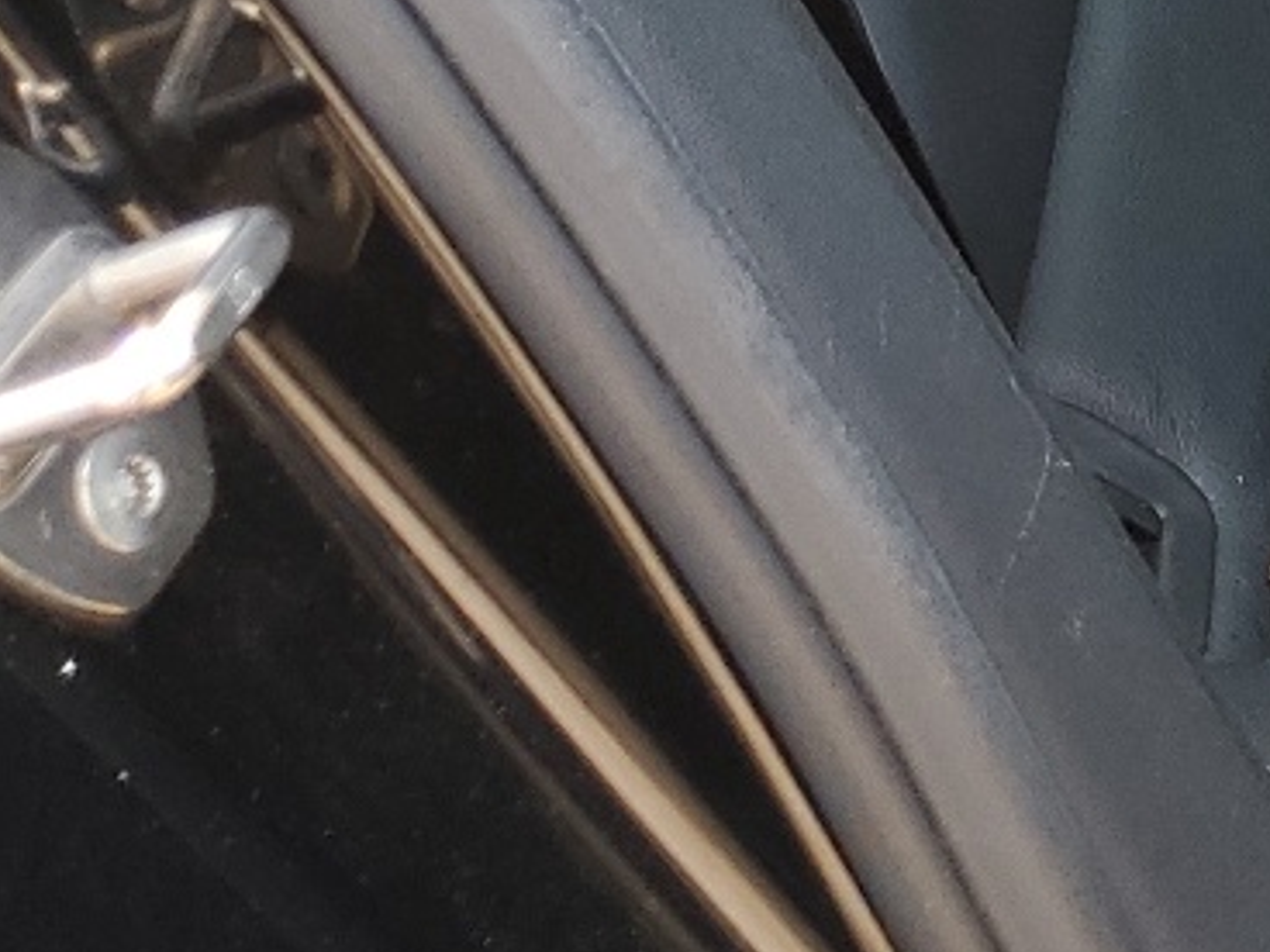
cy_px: -873
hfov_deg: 14.3
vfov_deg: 11.9
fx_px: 4146
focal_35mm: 113
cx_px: 2588
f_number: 1.5
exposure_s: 1/133
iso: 50
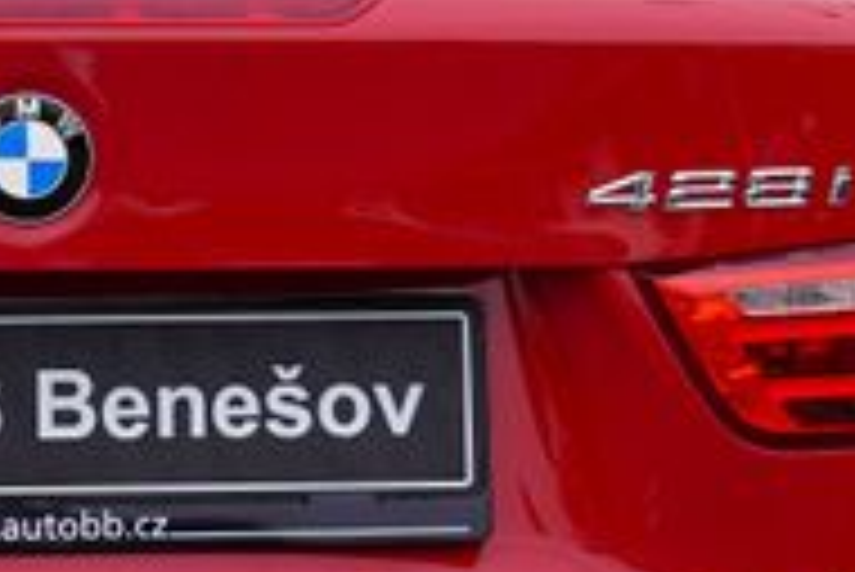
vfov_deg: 6.7
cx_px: -4
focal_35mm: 205
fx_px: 4872
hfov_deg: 10.0
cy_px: 232
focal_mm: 38
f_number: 9
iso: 100
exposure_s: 1/125
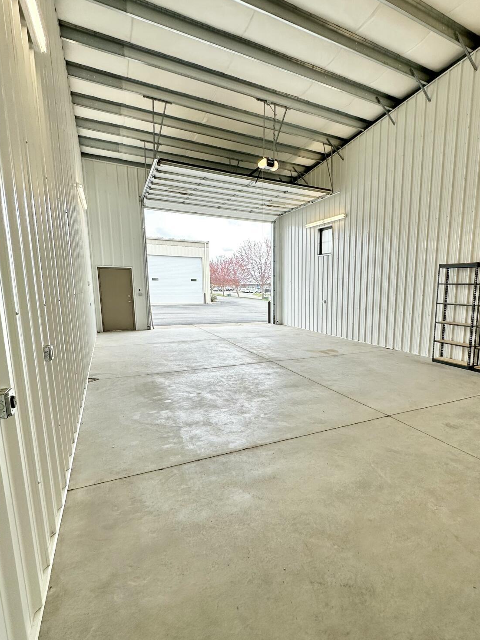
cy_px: 347
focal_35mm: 19
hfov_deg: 67.1
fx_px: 351
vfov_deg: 84.5
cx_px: 313
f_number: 2.2
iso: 40
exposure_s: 1/212
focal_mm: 2.22
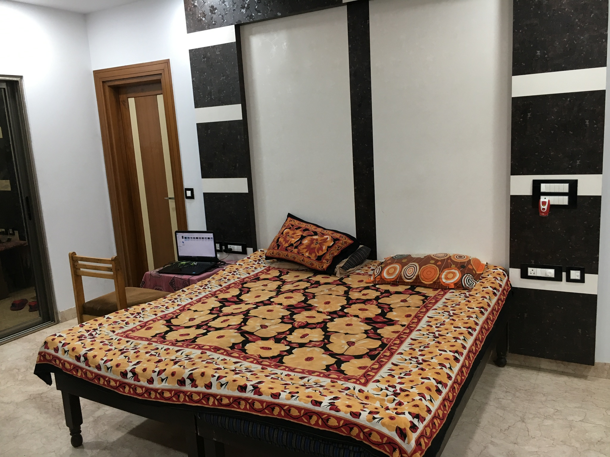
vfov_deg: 48.2
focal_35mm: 29
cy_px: 228
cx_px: 305
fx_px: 511
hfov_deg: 61.7
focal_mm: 4.15
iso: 100
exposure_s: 1/33
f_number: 2.2
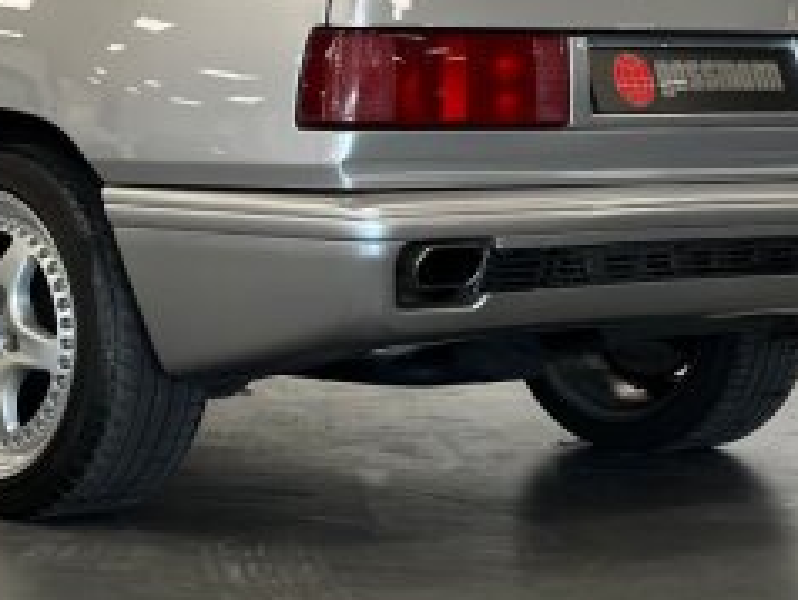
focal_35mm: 129
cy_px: -7
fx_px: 2977
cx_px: 111
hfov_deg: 15.1
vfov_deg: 11.4
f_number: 1.78
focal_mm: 6.86
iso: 125
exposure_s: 1/121
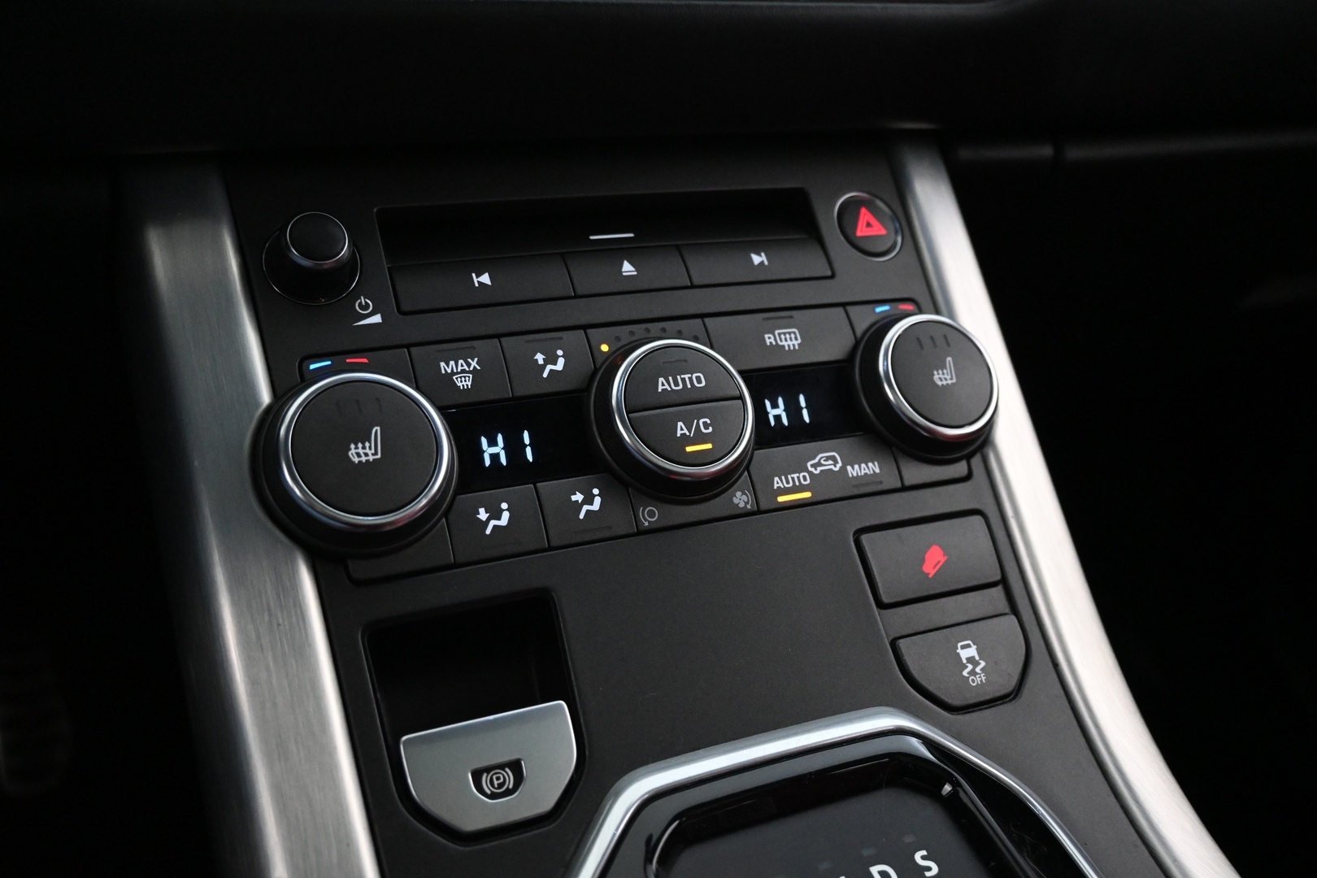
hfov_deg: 57.2
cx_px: 658
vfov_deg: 40.0
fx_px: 1207
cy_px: 439
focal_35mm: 33
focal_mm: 22
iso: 4500
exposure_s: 1/40
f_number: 4
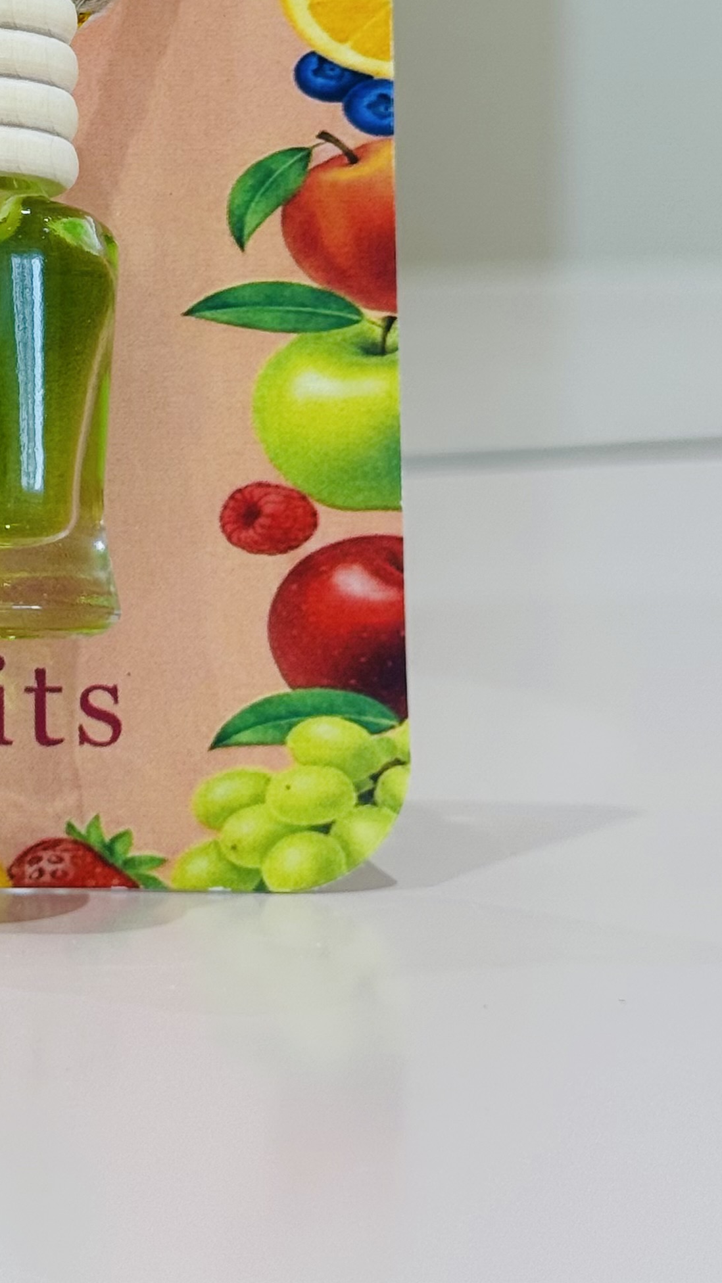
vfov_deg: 19.4
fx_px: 3676
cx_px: -41
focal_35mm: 108
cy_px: 79
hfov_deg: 11.1
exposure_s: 1/121
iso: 50
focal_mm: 6.76
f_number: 1.78
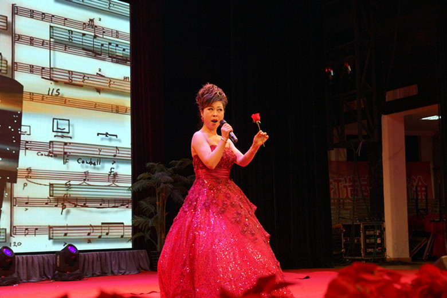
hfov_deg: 27.0
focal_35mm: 75
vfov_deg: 18.2
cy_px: 149
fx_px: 931
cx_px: 224
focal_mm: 50
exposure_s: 1/160
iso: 1000
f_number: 4
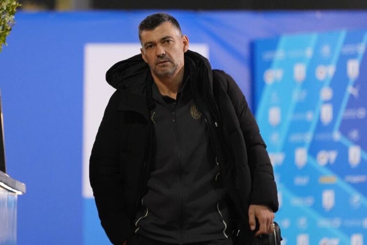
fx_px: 1784
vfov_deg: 7.8
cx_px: 184
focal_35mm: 175
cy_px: 122
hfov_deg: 11.7
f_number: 2.8
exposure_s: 1/160
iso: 4000
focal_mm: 175
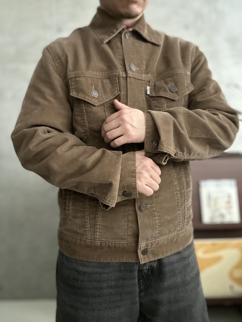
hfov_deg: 46.8
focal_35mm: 30
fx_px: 280
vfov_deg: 60.0
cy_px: 161
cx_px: 121
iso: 640
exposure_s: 1/24
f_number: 1.9
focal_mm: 2.69
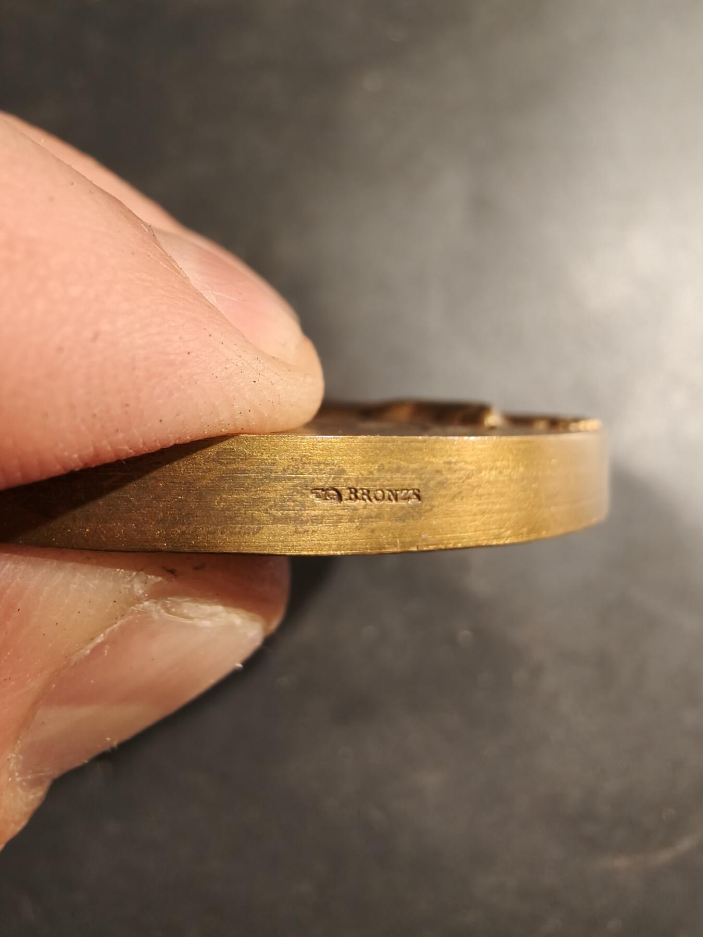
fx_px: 623
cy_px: 468
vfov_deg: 73.9
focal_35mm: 23
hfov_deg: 58.9
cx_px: 352
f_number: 2
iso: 250
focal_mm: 2.32
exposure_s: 1/68.9
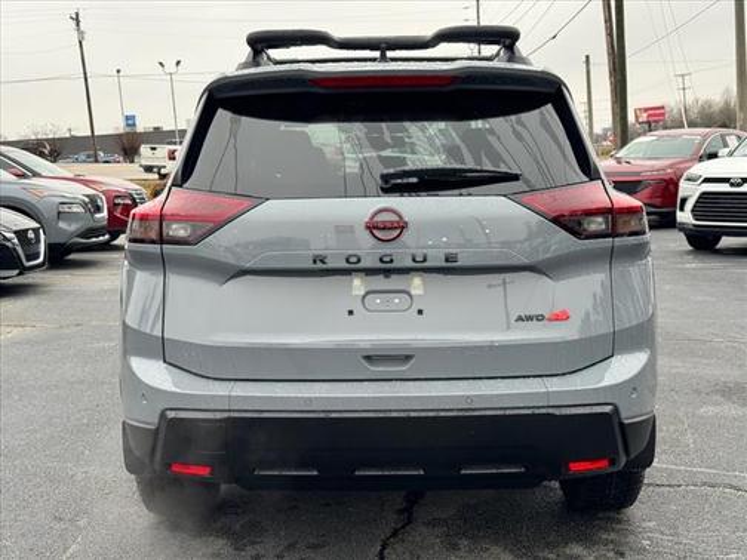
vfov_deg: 30.3
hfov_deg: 39.7
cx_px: 374
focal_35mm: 48
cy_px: 280
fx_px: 1036
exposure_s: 1/255
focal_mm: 6.76
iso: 64
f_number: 1.78
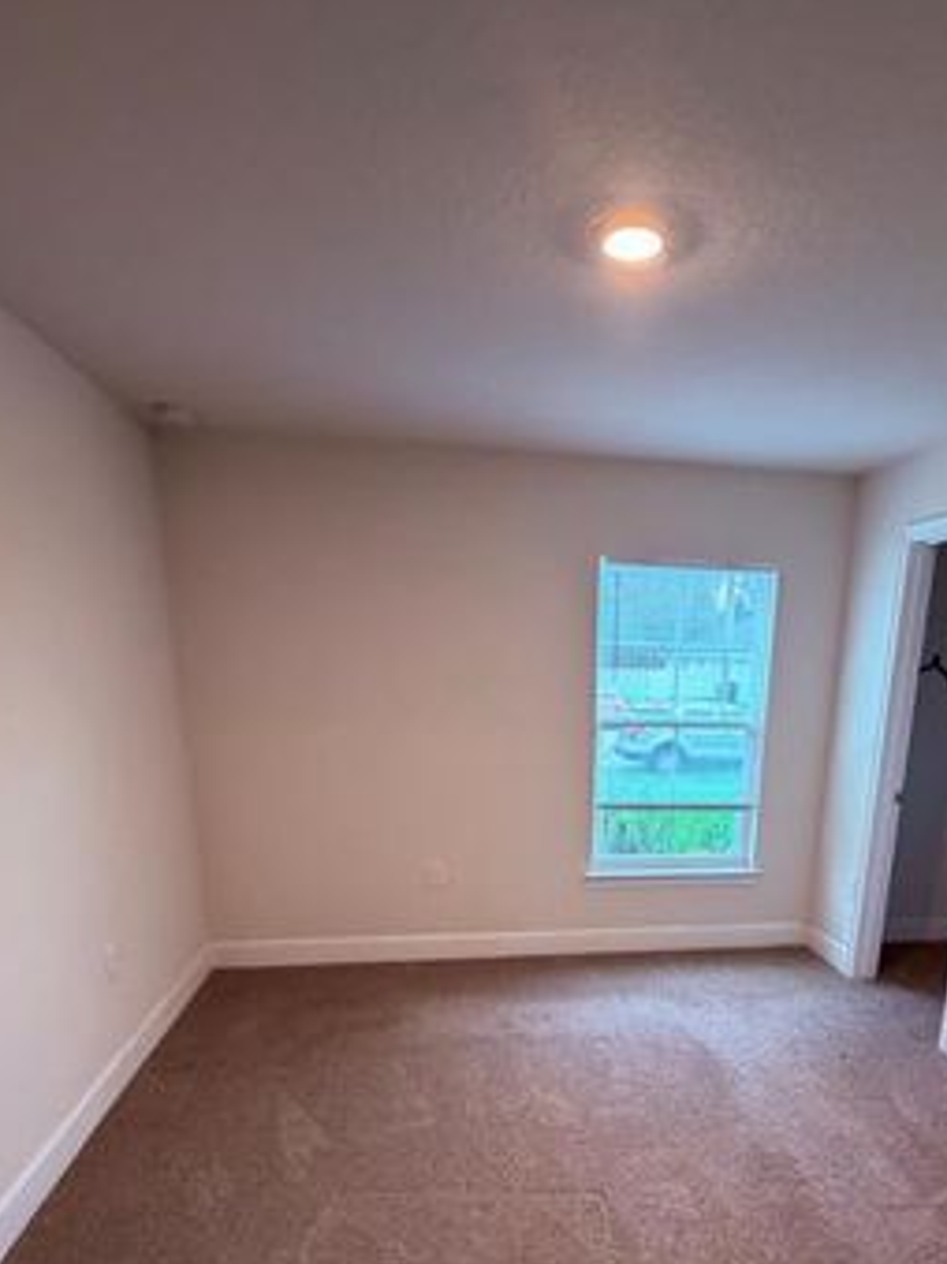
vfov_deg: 72.9
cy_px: 891
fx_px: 803
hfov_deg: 60.4
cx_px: 583
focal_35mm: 22
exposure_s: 1/60
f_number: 2.2
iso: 320
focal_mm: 2.22
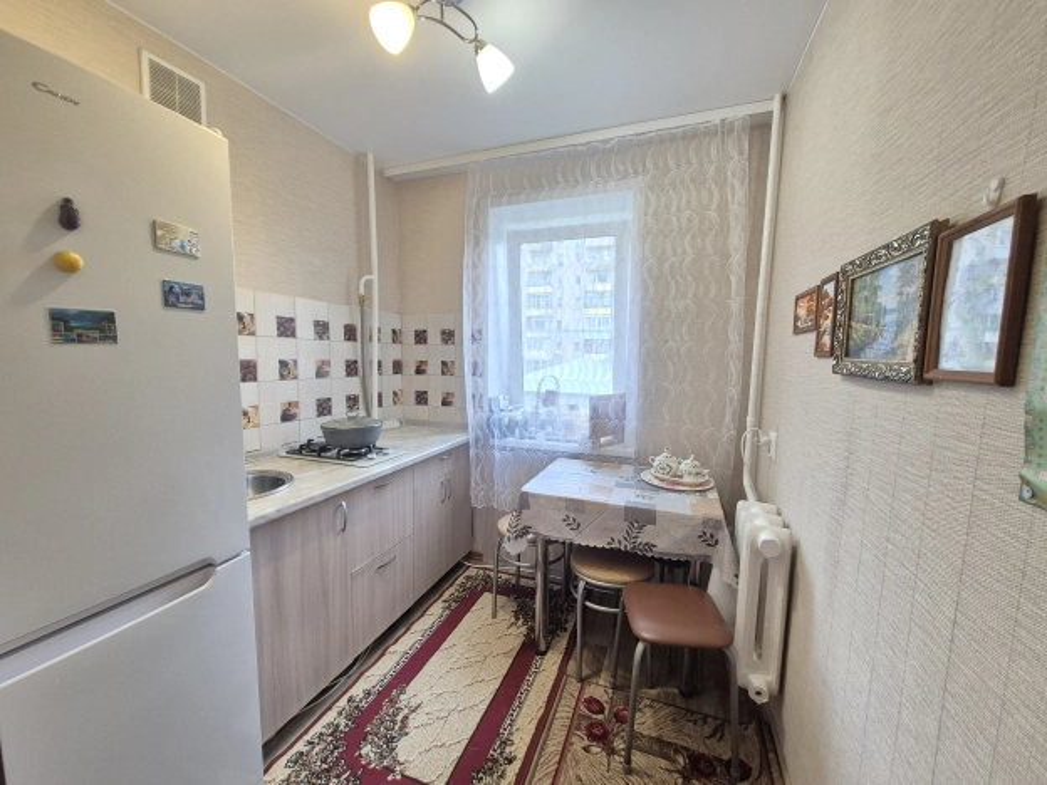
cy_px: 392
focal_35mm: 13
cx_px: 524
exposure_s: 1/50
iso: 400
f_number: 2.2
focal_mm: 1.74
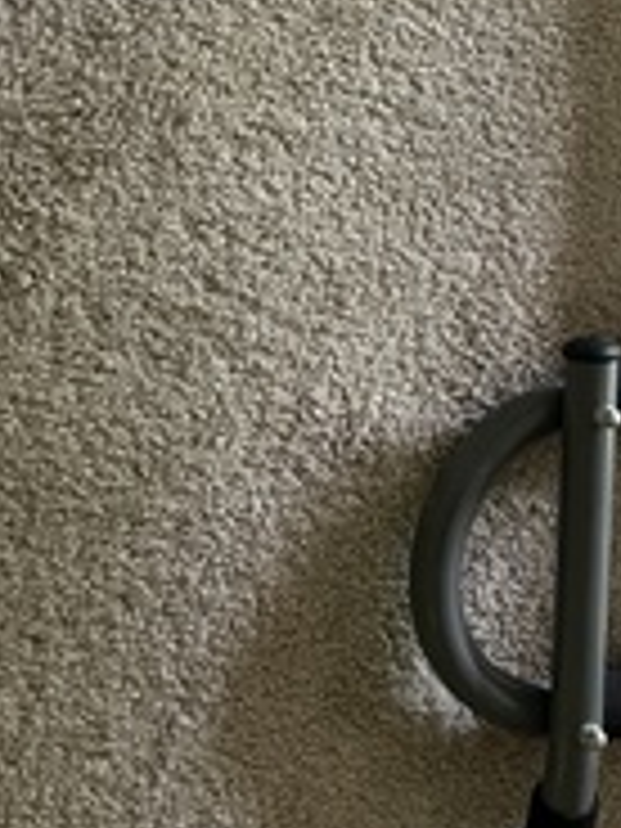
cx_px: 684
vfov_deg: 28.8
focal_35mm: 64
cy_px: 43
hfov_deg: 21.7
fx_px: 1531
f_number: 1.6
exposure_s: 1/60
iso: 400
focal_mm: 5.1
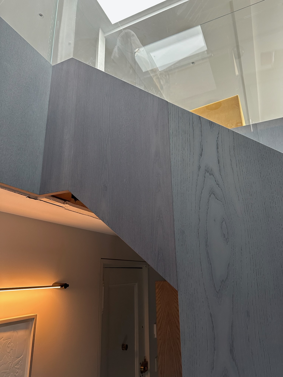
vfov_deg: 71.6
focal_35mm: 24
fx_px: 262
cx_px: 142
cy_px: 188
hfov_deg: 56.8
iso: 200
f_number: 1.78
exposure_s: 1/79
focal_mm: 6.86
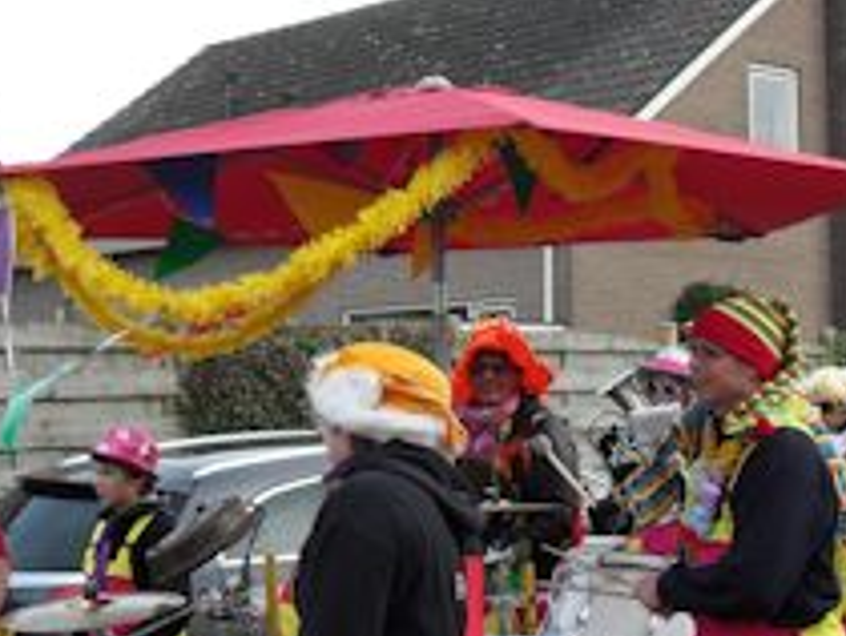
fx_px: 1835
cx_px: 681
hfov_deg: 25.5
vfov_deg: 19.5
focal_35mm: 75
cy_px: 479
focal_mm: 6.2
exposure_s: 1/250
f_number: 2.8
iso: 100
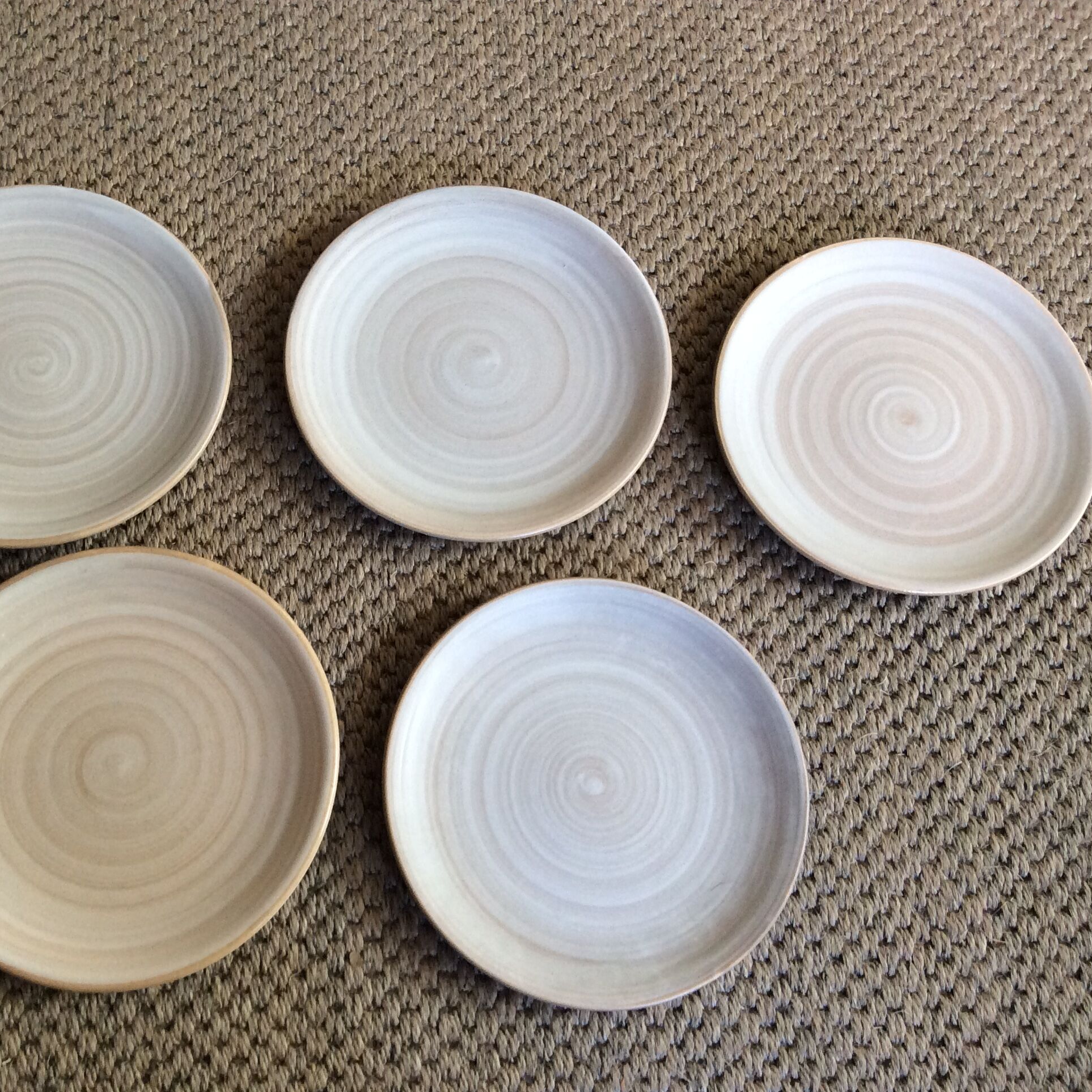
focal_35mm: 38
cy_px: 546
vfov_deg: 43.9
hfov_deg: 43.5
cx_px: 417
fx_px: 1356
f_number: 2.4
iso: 80
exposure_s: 1/25
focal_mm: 3.3
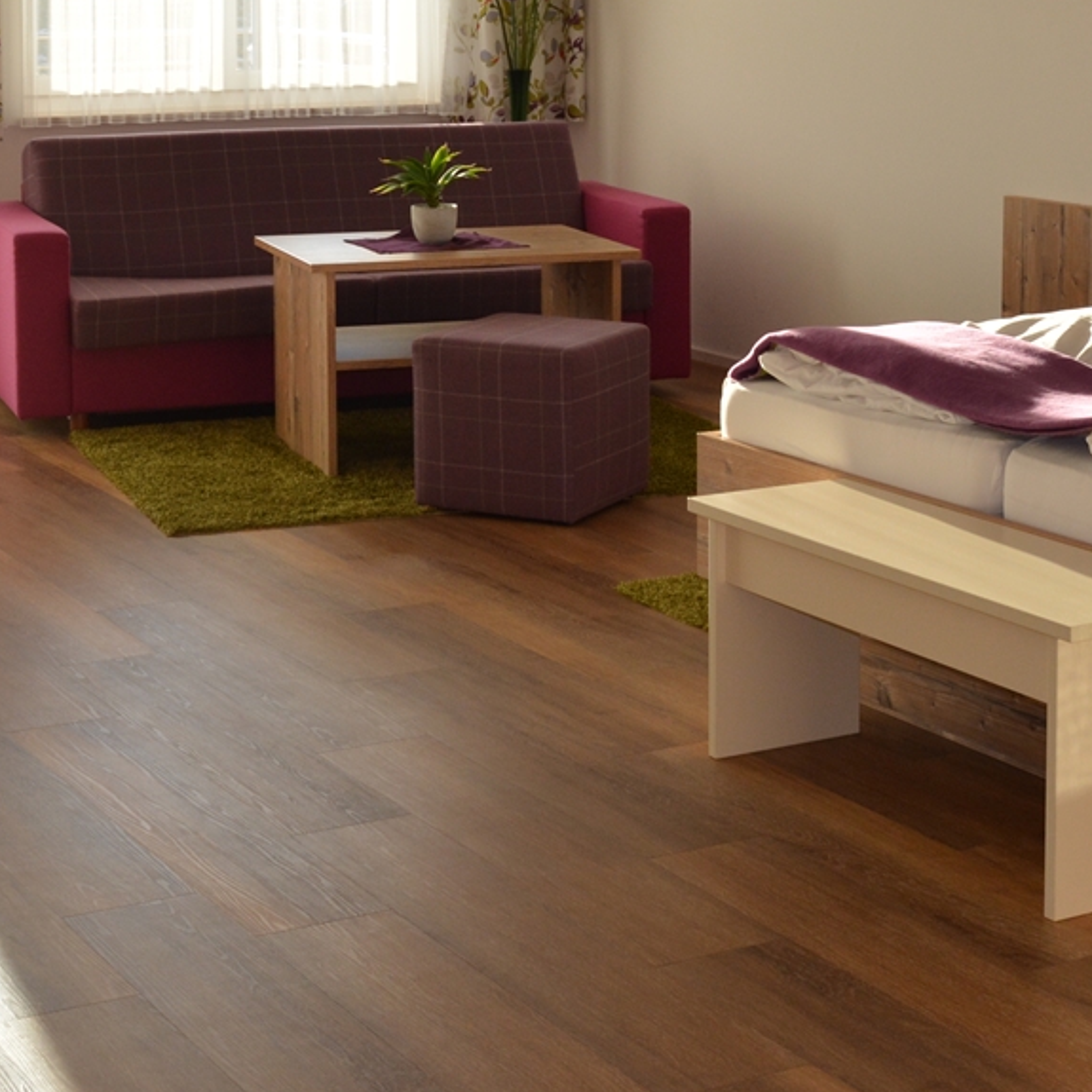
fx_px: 2784
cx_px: 678
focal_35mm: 78
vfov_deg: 21.8
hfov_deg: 22.1
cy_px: 149
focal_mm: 22
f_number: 5
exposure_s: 1/200
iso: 400
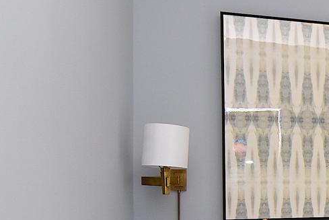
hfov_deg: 30.0
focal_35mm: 53
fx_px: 485
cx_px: 426
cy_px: 192
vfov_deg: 24.9
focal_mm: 12
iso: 800
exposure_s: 1/125
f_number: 9
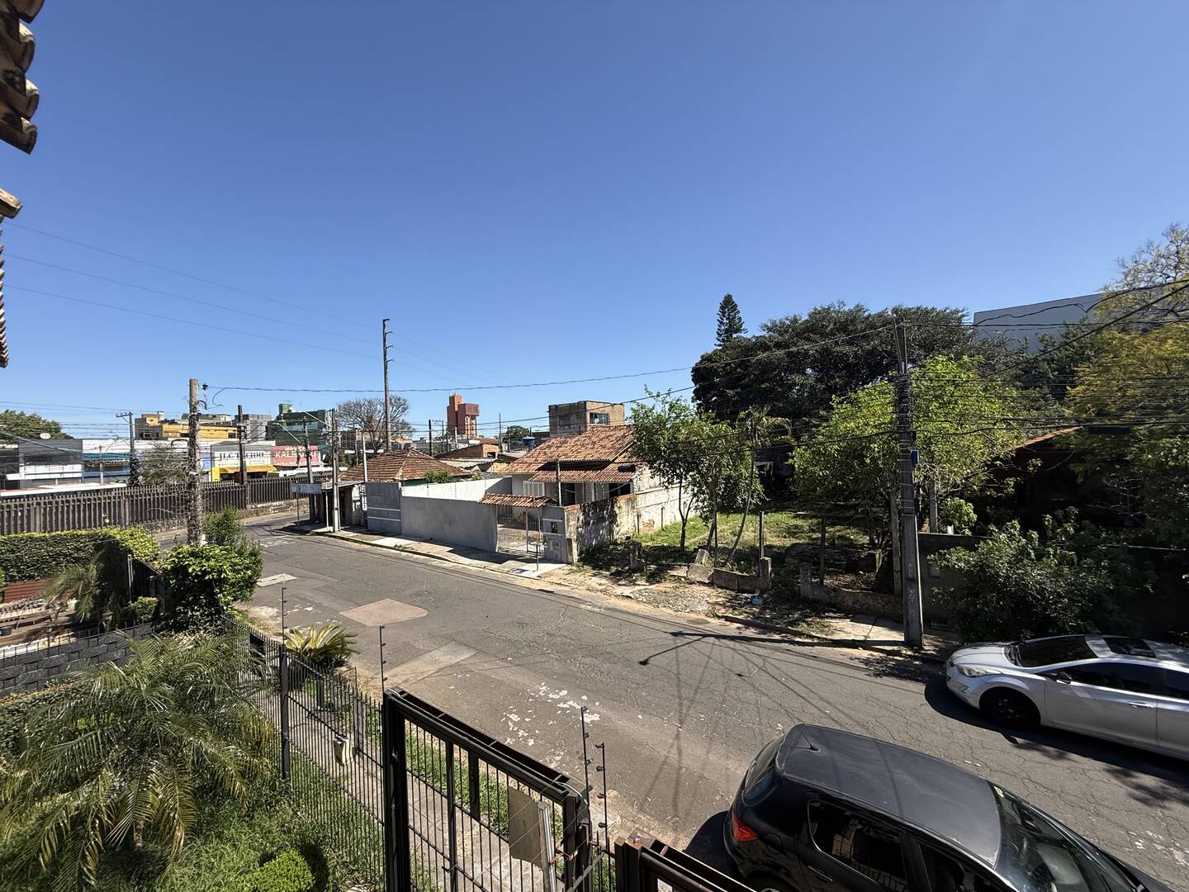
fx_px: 481
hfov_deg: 102.1
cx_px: 594
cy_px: 446
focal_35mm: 14
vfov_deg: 85.7
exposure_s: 1/1848
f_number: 2.2
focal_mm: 2.22
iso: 50
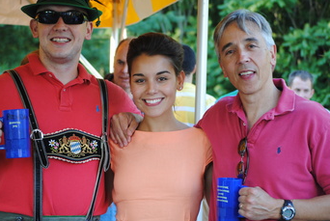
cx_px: 152
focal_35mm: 97
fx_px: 886
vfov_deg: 14.2
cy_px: 110
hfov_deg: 21.1
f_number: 4
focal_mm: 55
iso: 200
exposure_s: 1/50
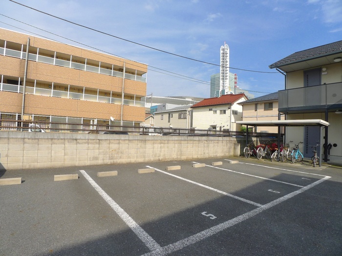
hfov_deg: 71.6
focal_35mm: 24
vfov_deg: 56.8
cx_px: 171
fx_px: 237
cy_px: 128
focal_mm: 5.1
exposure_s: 1/640
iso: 80
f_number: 4
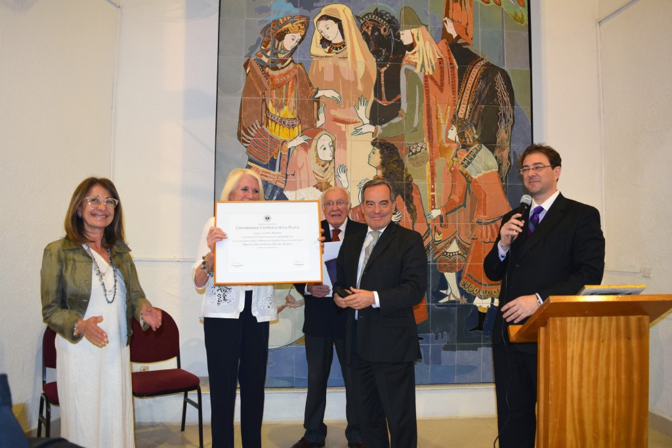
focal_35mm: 30
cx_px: 336
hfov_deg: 61.9
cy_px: 224
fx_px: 560
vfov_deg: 43.6
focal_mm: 20
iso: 800
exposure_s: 1/80
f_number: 4.5
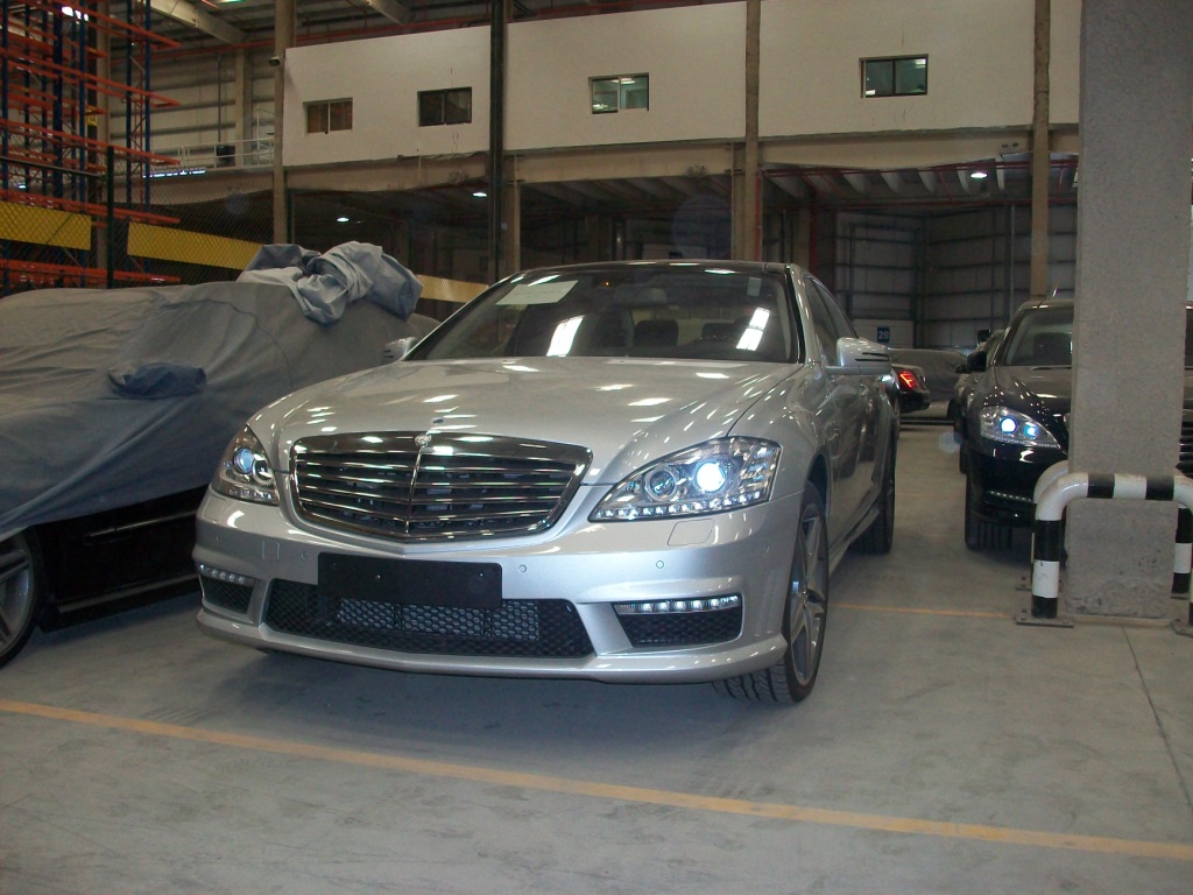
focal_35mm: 34
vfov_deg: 41.8
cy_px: 448
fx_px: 1172
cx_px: 596
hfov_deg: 54.0
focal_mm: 5.7
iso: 160
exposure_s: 1/60
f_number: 2.8
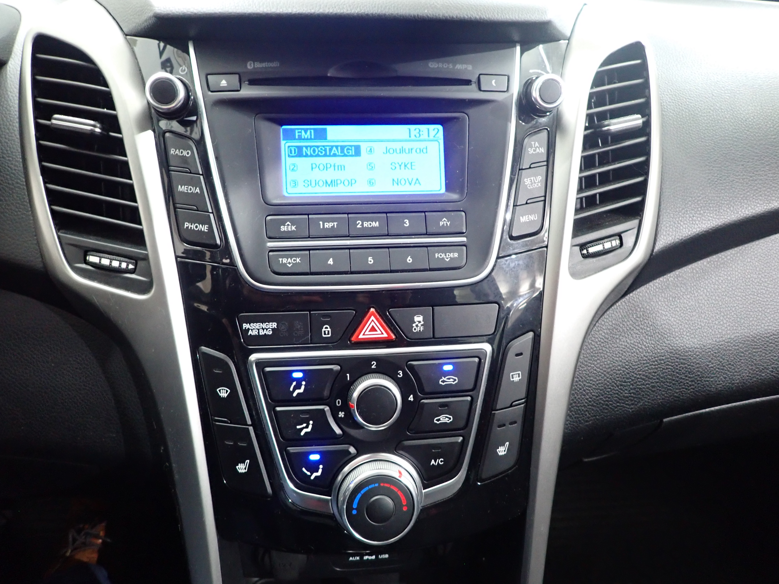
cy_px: 292
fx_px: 563
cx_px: 390
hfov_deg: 69.4
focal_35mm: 25
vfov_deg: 54.9
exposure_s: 1/30
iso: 640
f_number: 2
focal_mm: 4.5
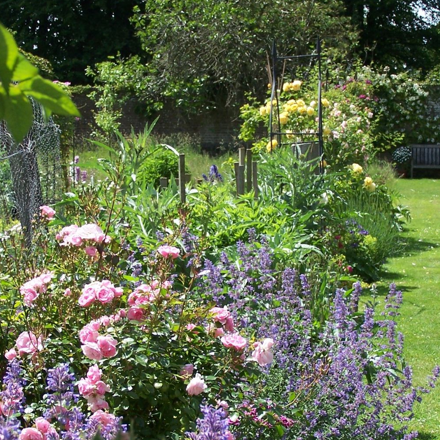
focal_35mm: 90
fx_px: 1294
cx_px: 239
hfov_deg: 19.3
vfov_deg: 19.1
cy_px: 339
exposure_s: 1/750
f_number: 3.2
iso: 80
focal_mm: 10.7
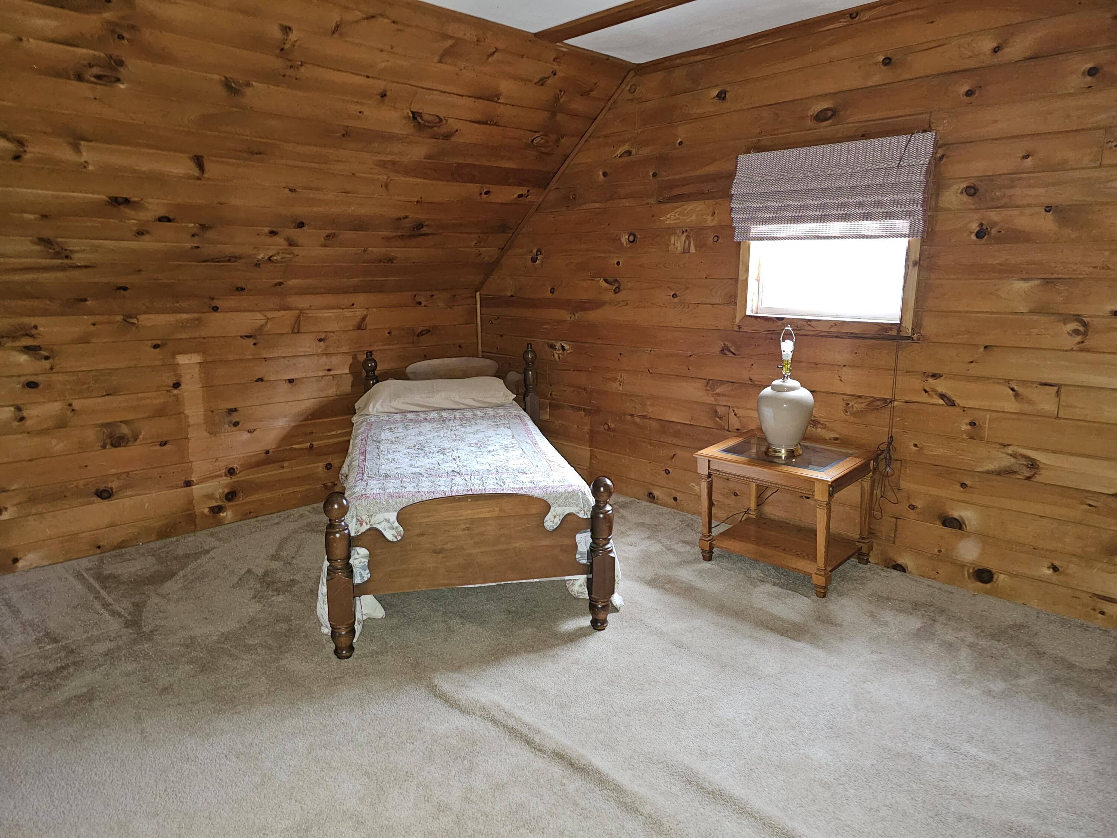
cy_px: 419
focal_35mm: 23
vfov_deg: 58.9
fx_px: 742
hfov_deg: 73.9
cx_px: 558
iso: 320
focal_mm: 6.3
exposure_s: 1/10
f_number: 1.7
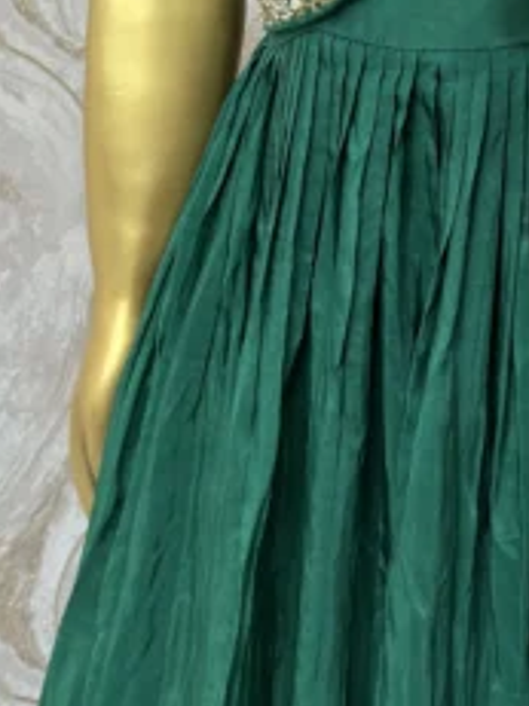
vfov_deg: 21.3
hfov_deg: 16.0
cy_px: 70
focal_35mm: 90
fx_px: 1836
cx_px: 544
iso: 125
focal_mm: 6
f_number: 1.6
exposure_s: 1/100
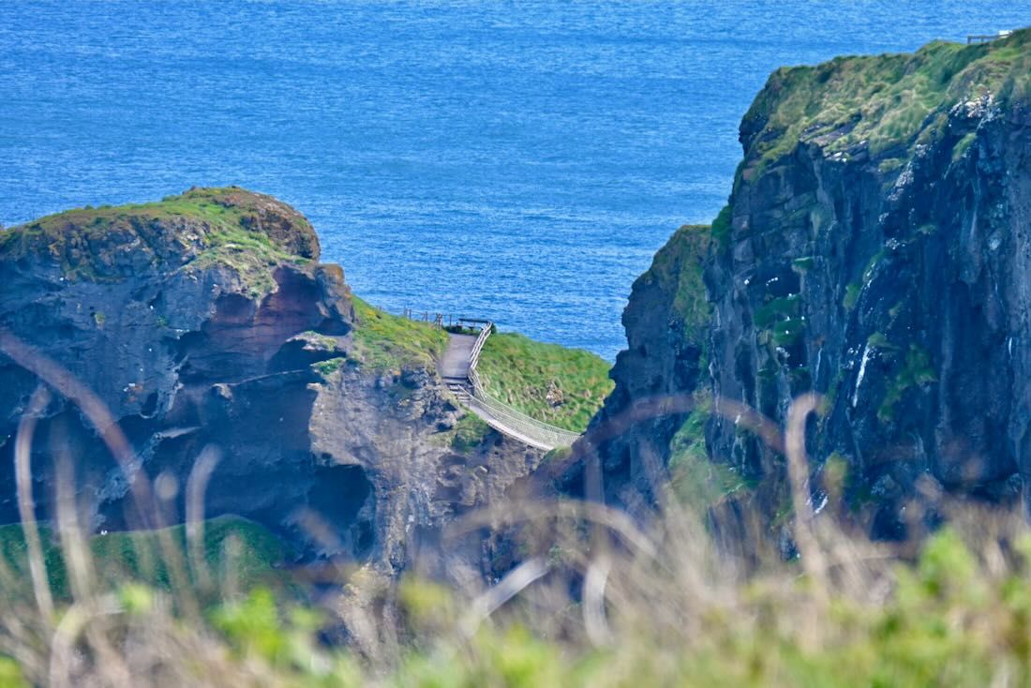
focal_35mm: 330
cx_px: 516
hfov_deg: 6.2
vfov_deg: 4.2
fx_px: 9453
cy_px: 344
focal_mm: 220
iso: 320
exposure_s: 1/500
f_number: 5.6
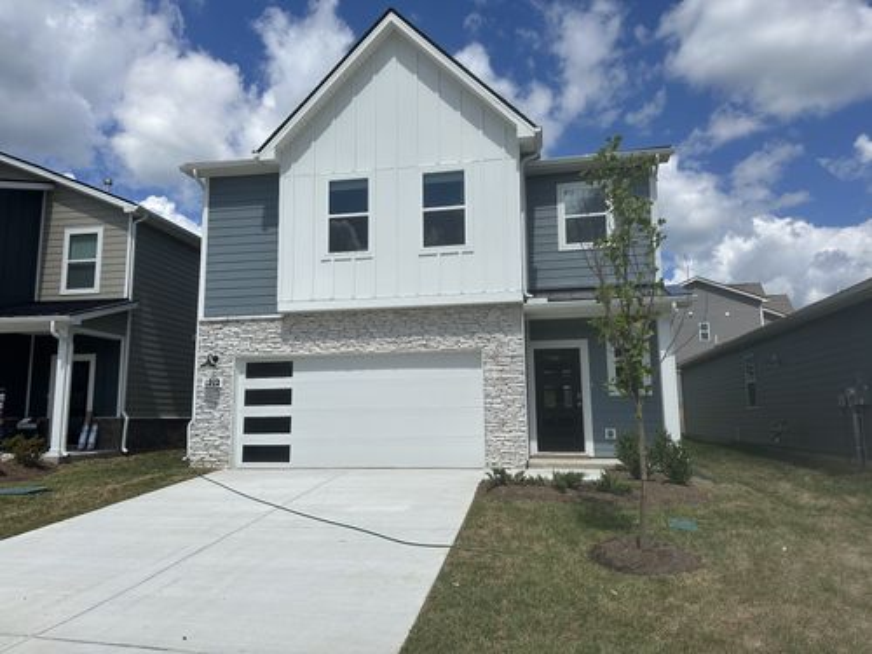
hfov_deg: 71.6
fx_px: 605
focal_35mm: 24
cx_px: 436
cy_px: 327
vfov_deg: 56.8
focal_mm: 6.86
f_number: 1.78
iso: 80
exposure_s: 1/7576
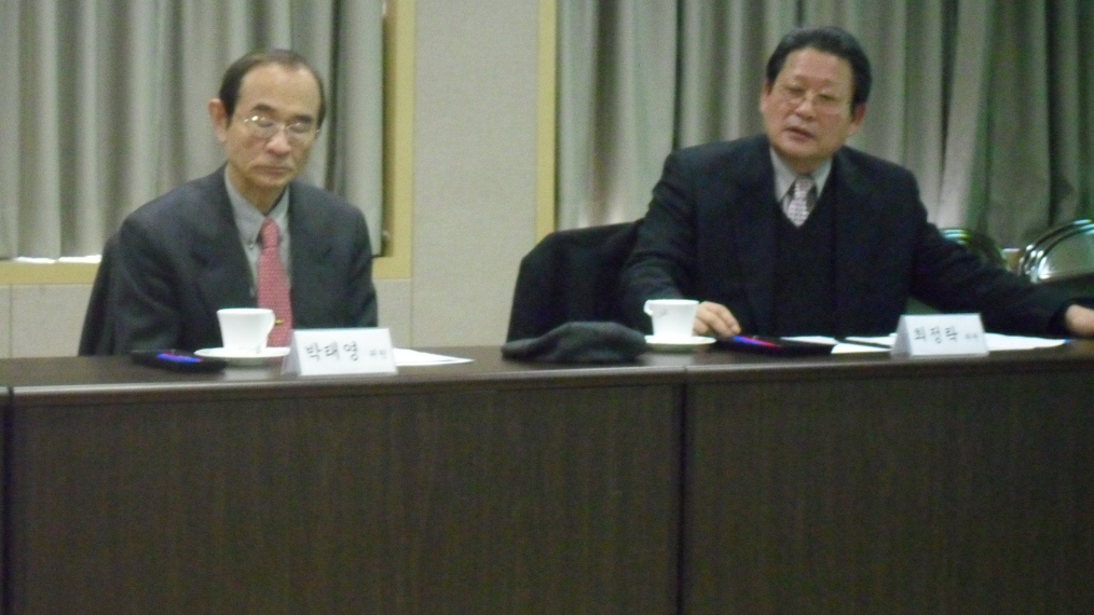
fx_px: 2871
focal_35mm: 99
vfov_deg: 12.2
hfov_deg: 21.6
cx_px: 550
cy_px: 246
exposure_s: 1/15
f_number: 4.7
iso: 800
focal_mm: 15.9
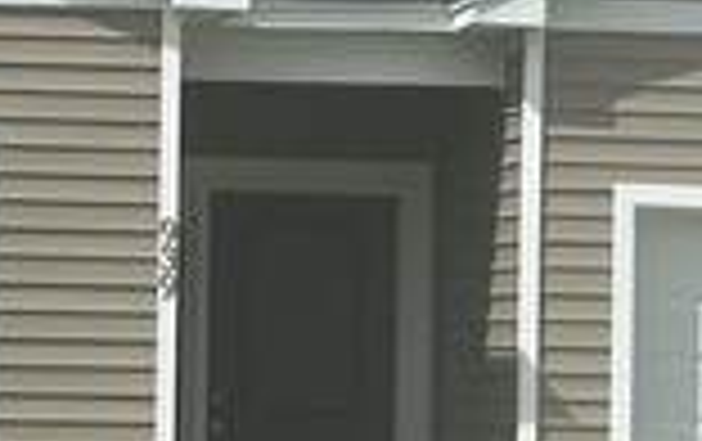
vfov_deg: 3.9
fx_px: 6380
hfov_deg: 6.3
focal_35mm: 333
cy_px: 639
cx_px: 886
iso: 64
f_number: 1.78
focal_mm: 6.86
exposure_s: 1/7634
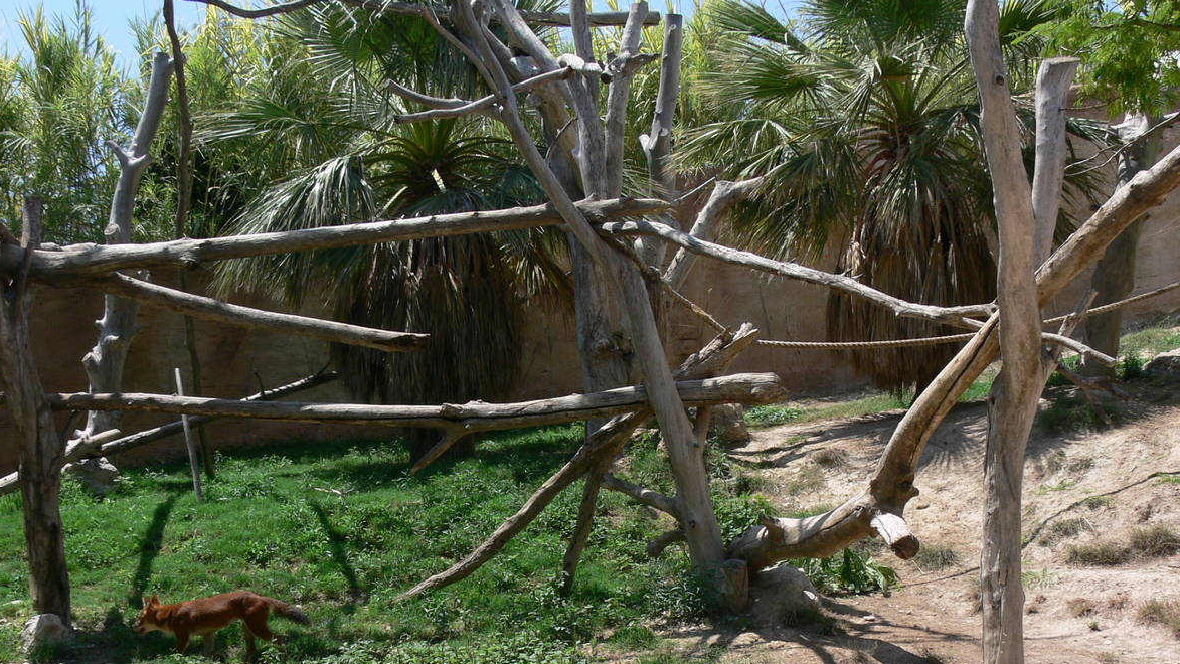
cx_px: 559
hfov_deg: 39.8
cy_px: 420
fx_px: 1627
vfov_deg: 23.0
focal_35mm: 52
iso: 80
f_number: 5.6
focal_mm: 7.4
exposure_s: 1/320
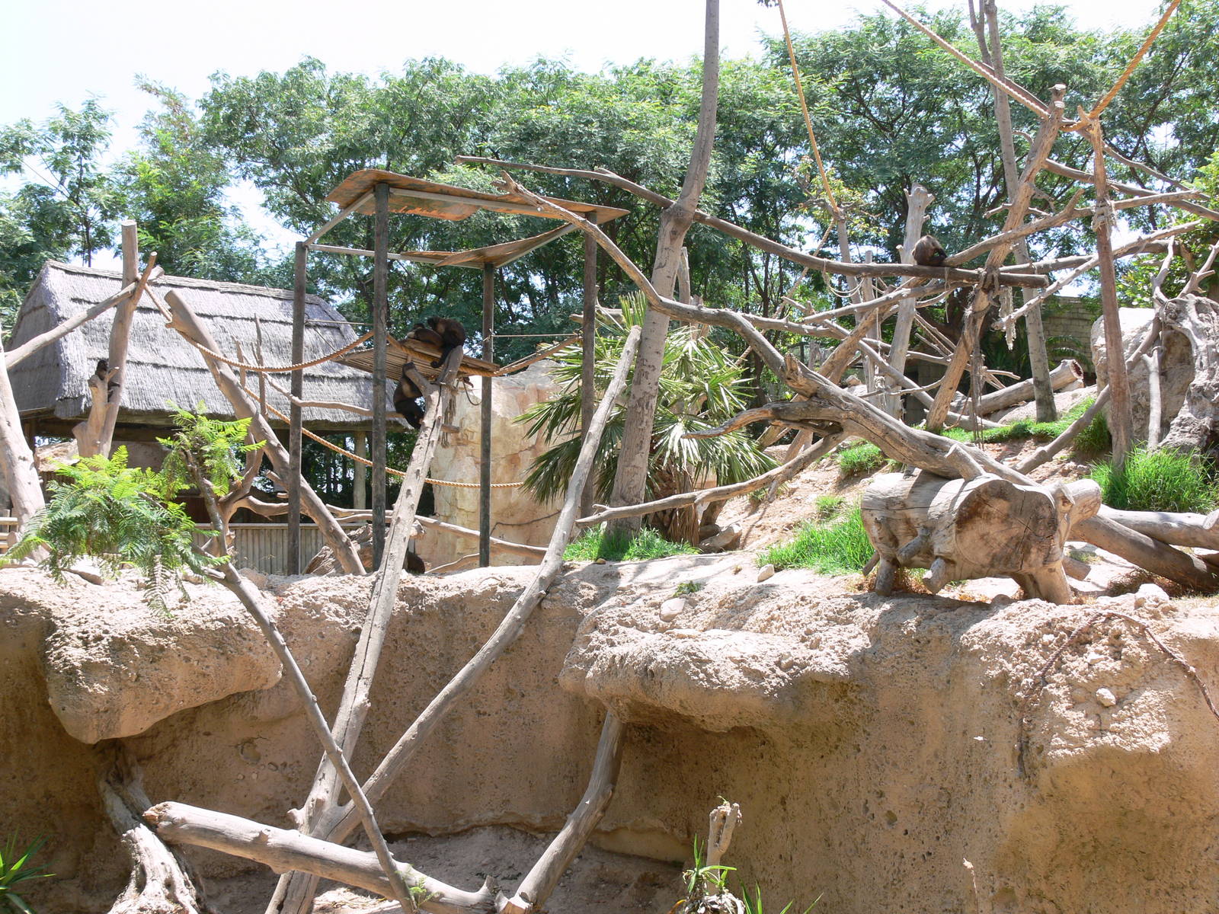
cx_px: 610
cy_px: 457
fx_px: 1233
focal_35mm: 35
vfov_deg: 40.7
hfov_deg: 52.6
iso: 80
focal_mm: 7.4
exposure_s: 1/100
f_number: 5.6
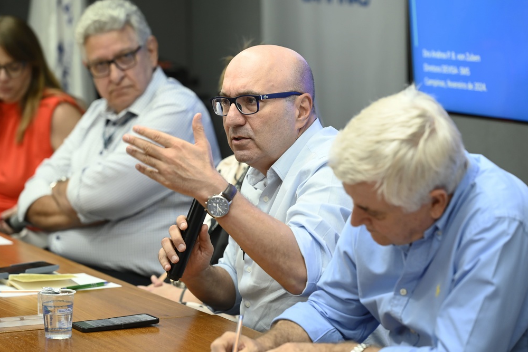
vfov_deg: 9.4
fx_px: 2141
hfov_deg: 14.1
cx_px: 264
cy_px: 176
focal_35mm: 146
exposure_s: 1/200
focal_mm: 145
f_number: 4.5
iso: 2000
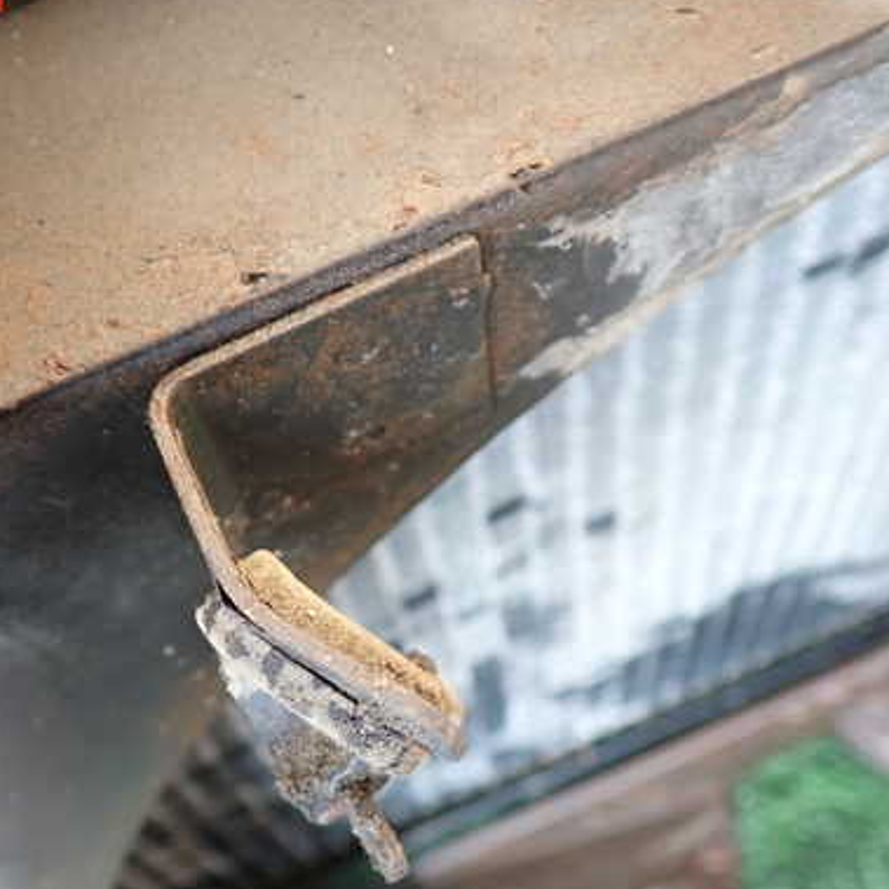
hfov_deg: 39.5
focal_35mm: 42
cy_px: 495
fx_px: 1220
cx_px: 281
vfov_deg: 40.0
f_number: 2.3
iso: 200
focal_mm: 5.4
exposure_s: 1/30
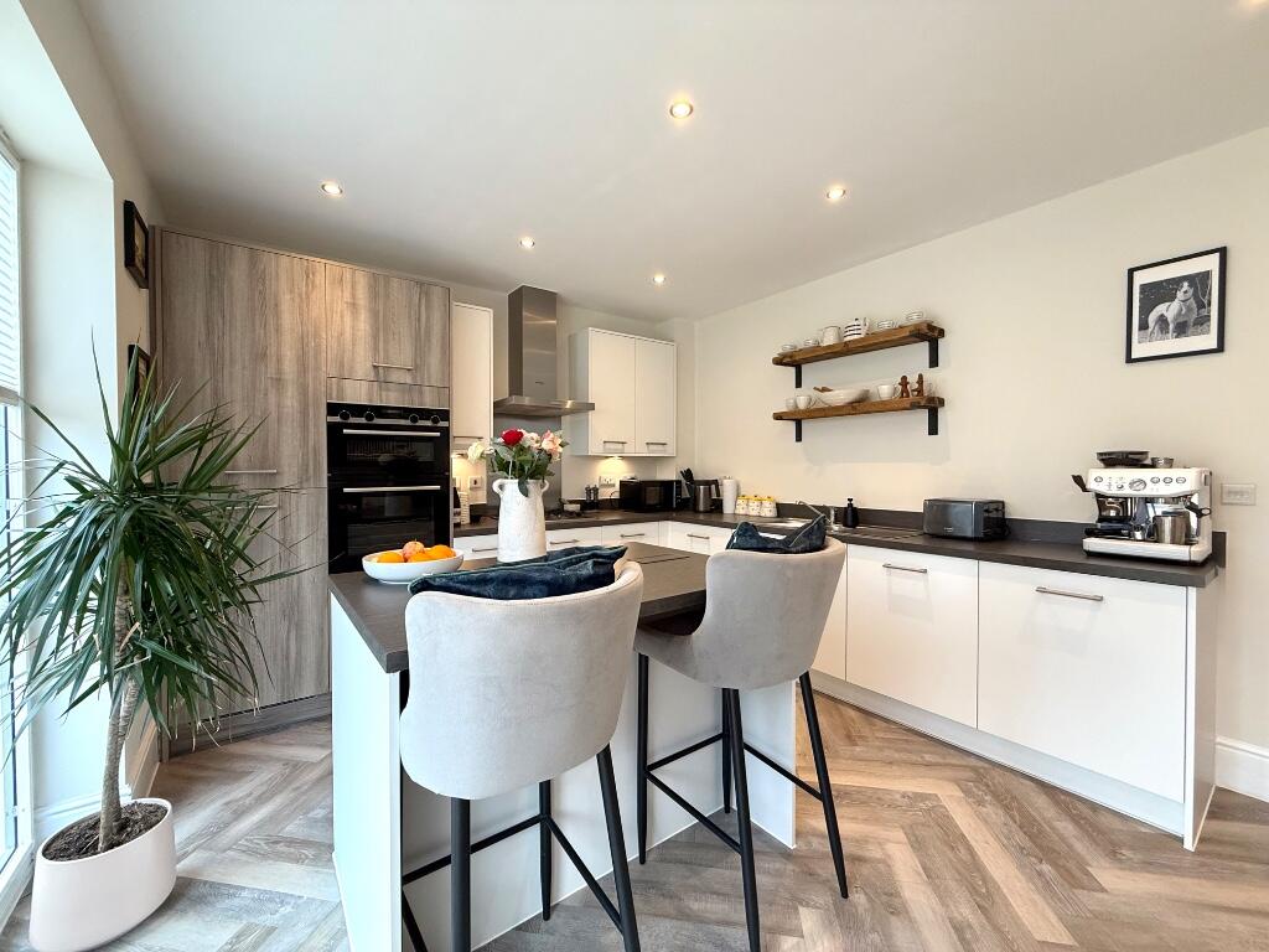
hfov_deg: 102.1
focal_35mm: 14
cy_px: 476
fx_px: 513
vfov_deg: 85.7
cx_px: 634
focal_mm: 2.22
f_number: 2.2
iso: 160
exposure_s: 1/100
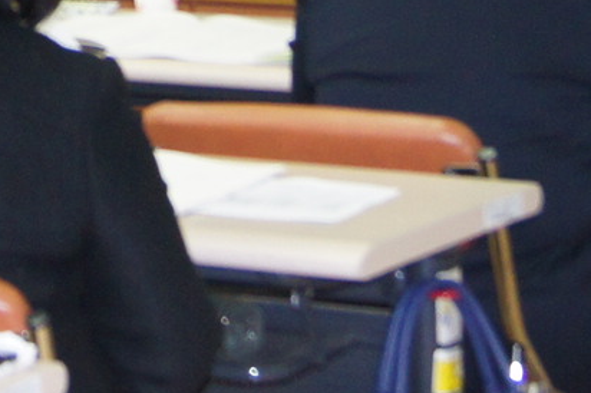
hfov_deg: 8.8
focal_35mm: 233
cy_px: -531
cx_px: -85
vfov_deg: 5.7
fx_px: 3822
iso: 800
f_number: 4.5
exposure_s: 1/80
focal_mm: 28
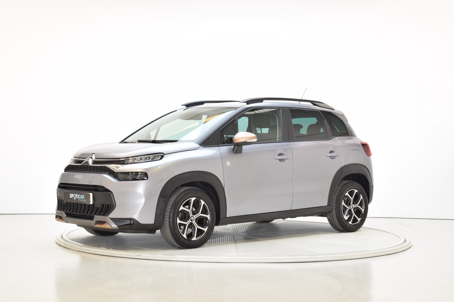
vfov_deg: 22.6
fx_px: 757
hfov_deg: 33.4
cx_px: 227
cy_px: 151
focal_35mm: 60
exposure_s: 1/4
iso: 100
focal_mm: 40
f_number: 9
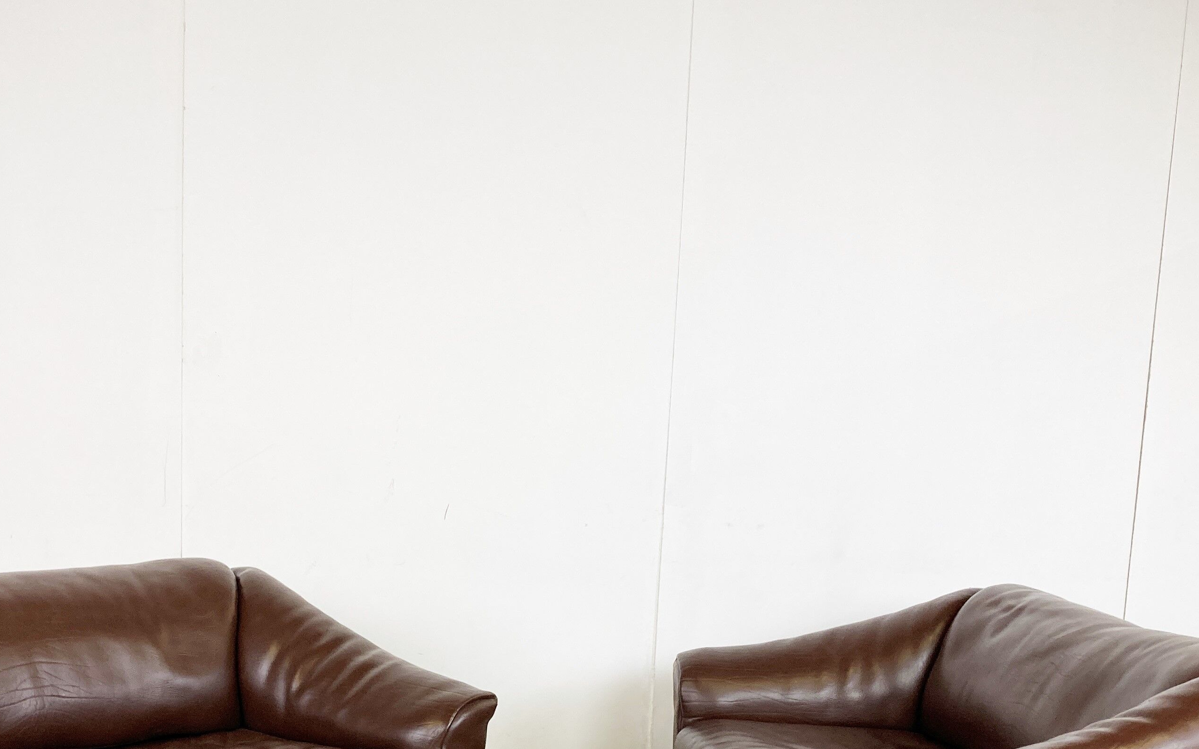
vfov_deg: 26.5
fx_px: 1536
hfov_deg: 42.5
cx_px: 483
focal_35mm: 47
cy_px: 681
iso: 64
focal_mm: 3.99
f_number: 1.8
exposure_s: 1/100
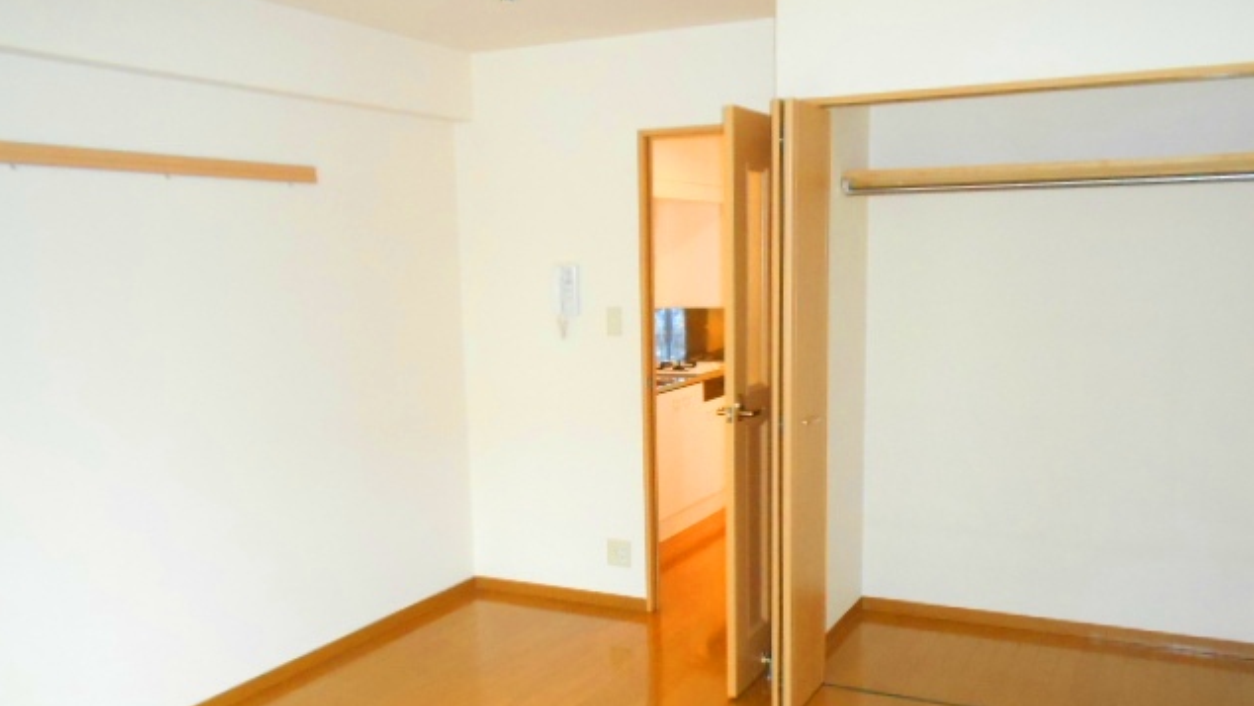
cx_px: 627
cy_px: 457
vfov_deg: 35.4
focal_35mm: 33
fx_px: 1098
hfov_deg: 59.5
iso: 800
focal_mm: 5.1
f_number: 3.4
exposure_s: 1/25
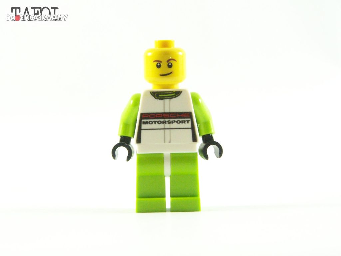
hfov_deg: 16.8
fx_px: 1153
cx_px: 170
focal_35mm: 117
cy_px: 128
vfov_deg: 12.7
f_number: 4
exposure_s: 1/60
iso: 400
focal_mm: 19.4
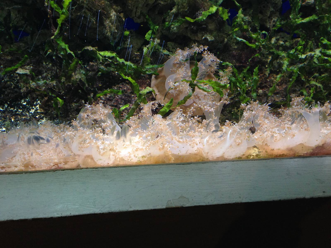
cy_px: 124
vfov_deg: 42.9
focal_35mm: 33
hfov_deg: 55.4
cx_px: 166
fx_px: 316
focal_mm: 4.12
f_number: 2.4
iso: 160
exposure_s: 1/20
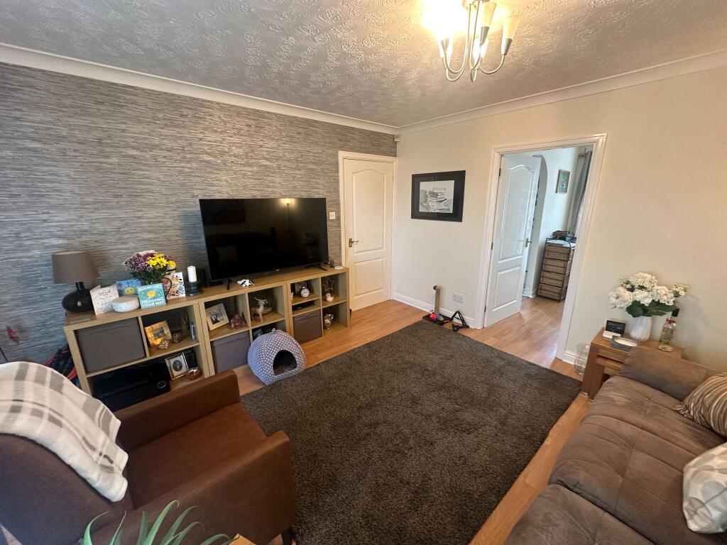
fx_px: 294
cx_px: 364
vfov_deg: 85.7
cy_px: 272
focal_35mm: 14
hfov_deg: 102.1
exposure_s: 1/50
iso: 250
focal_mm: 2.22
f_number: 2.2
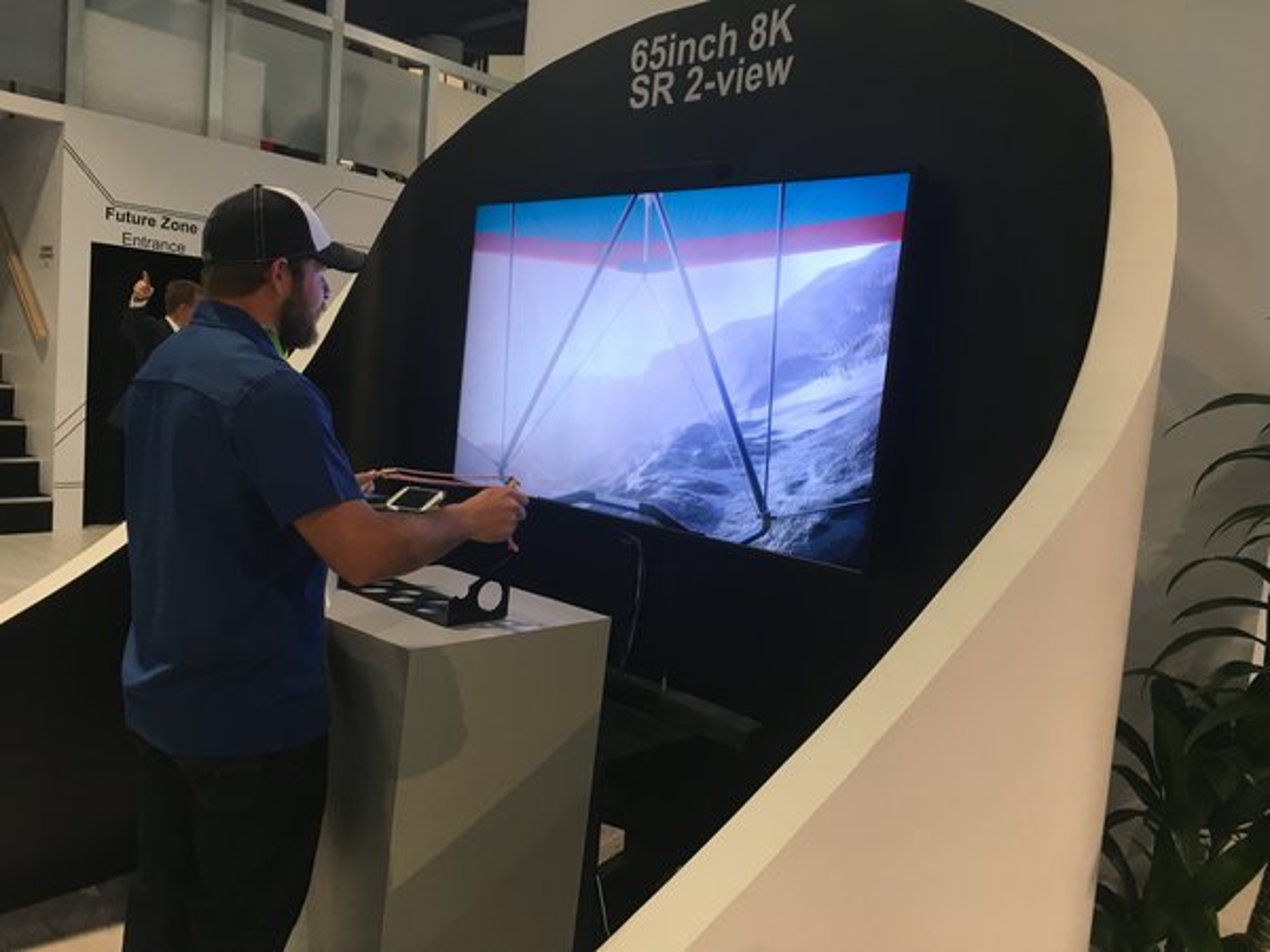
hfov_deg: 61.7
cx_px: 635
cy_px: 476
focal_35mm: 29
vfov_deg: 48.2
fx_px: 1064
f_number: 2.2
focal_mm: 4.15
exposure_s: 1/30
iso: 40
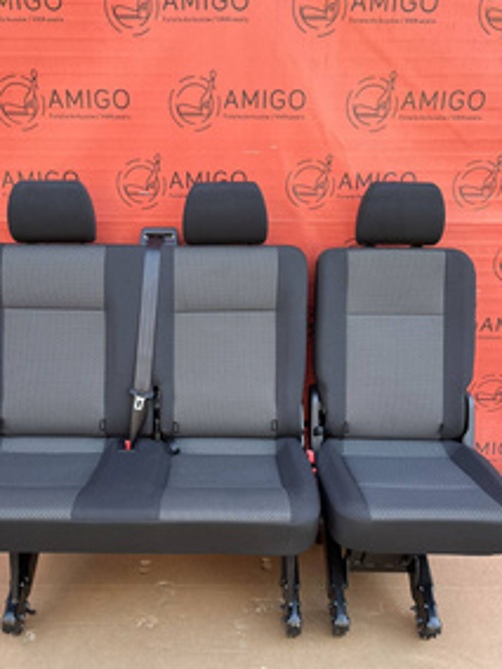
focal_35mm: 33
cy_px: 360
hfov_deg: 42.9
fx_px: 638
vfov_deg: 55.3
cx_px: 222
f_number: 1.6
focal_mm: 5.1
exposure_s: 1/121
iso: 100
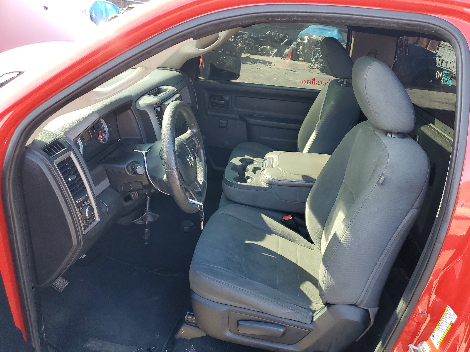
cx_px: 235
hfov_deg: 67.3
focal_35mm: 26
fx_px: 353
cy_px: 176
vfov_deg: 53.1
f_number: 1.5
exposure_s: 1/120
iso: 51
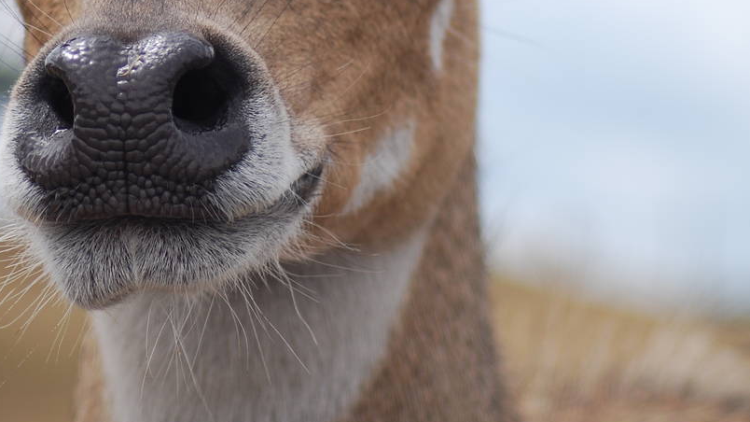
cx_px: 182
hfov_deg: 6.9
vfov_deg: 3.9
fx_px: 6224
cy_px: -35
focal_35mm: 313
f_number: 4.2
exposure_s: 1/1000
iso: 200
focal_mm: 100
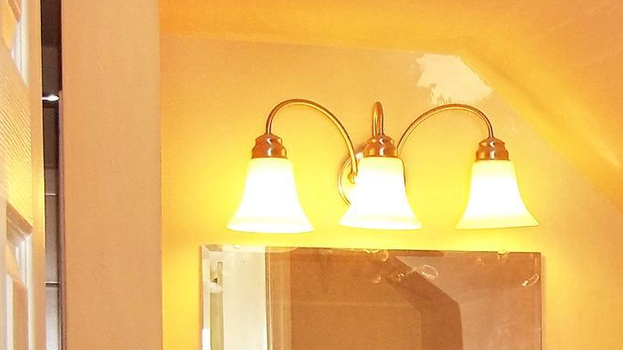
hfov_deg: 20.1
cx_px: 589
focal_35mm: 104
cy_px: 475
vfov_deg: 11.3
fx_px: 1718
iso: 80
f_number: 2.9
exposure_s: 1/30
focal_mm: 5.7
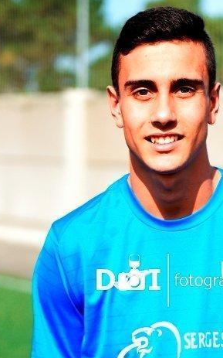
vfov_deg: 19.3
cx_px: 173
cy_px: 179
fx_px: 1051
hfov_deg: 12.1
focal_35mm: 108
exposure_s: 1/4000
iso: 500
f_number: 2.8
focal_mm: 70
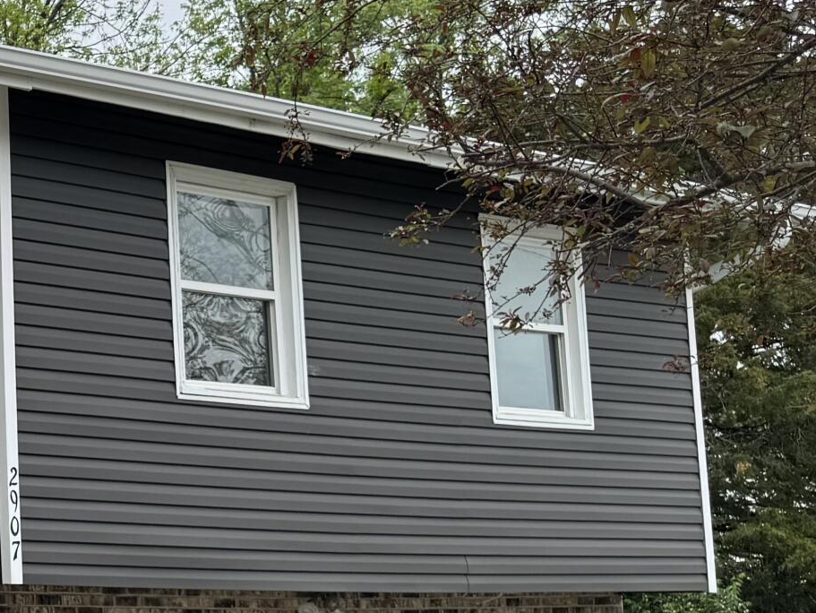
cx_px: -422
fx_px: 1863
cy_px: 337
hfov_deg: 20.8
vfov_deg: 18.7
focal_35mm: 79
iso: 80
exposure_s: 1/1151
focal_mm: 6.76
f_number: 1.78
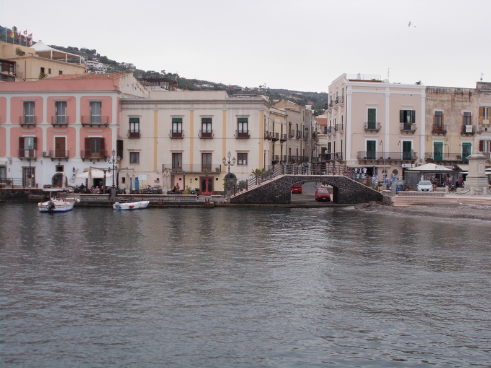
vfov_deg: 29.1
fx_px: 709
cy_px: 184
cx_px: 246
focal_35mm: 50
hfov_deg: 38.2
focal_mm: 9
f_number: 4.5
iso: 80
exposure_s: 1/200
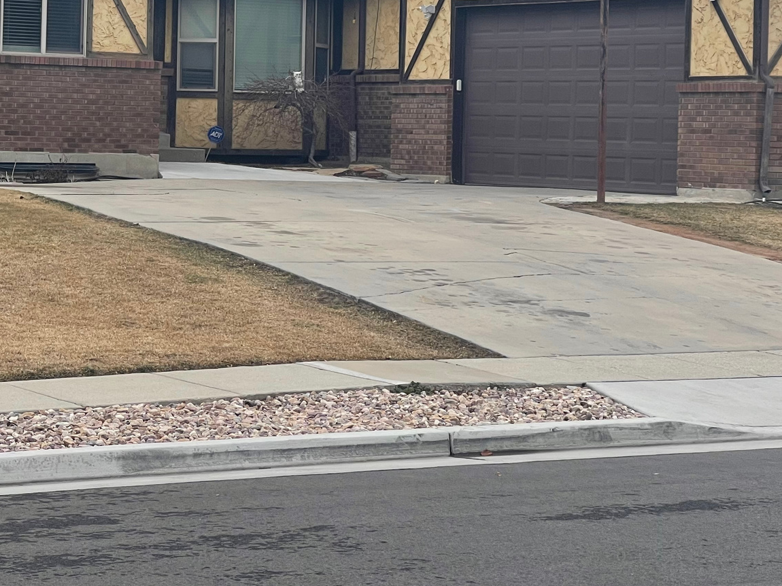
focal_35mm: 114
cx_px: 292
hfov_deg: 17.2
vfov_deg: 12.9
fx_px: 2575
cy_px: 117
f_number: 2.2
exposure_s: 1/445
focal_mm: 7.5
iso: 20
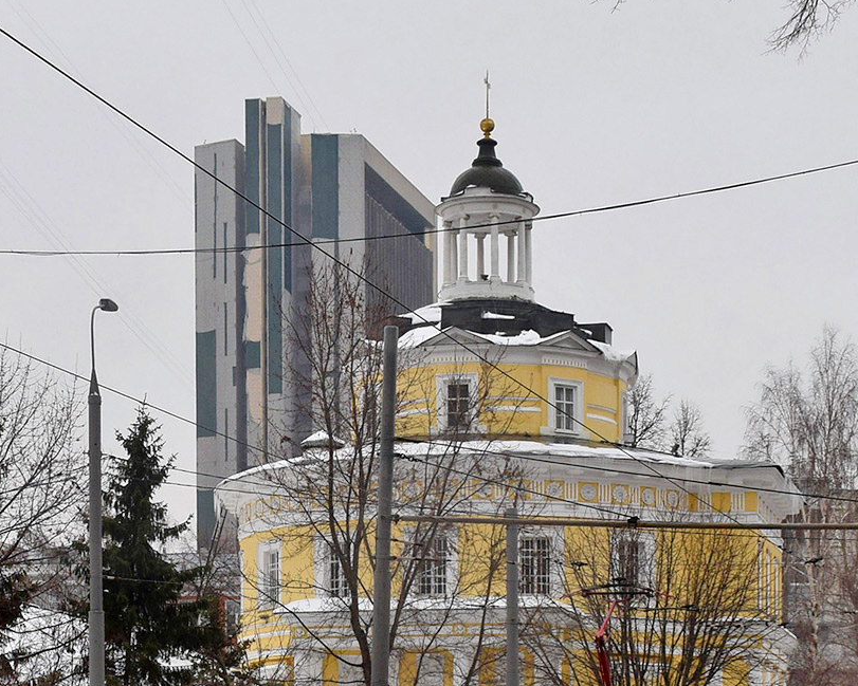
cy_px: 506
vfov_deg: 25.2
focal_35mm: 60
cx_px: 483
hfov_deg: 31.5
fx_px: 1520
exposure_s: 1/320
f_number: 6.3
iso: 400
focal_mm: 23
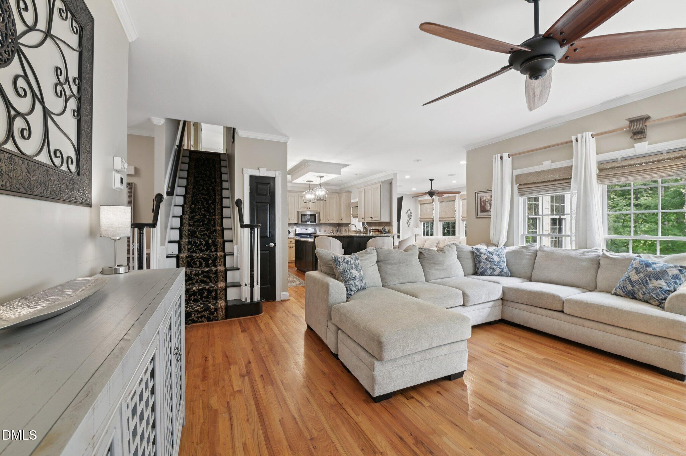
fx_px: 267
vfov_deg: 81.1
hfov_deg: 104.3
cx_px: 343
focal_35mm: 14
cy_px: 228
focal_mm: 14
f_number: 9
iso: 200
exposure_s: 1/2.5
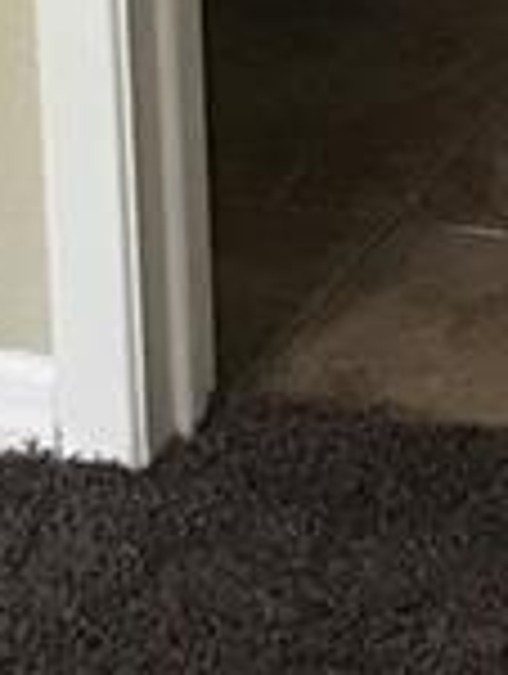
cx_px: 1200
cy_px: -580
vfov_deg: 8.5
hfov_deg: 6.4
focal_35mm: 224
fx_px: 4371
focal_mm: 3.99
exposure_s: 1/15
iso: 64
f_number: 1.8
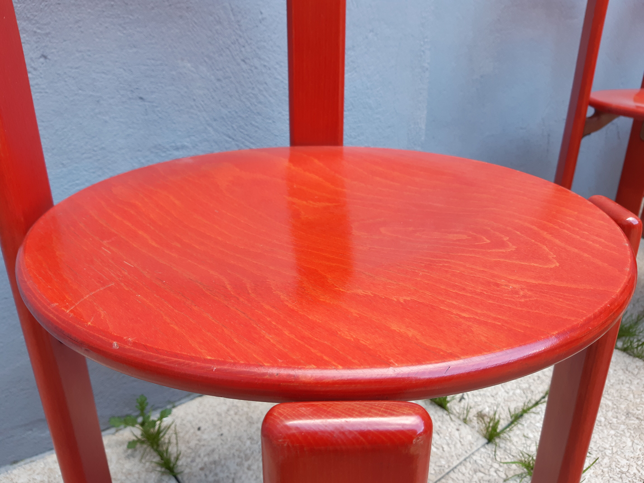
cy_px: 242
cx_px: 322
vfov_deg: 53.1
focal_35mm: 26
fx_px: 484
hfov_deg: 67.3
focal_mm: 3.93
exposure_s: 1/50
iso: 40
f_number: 1.7
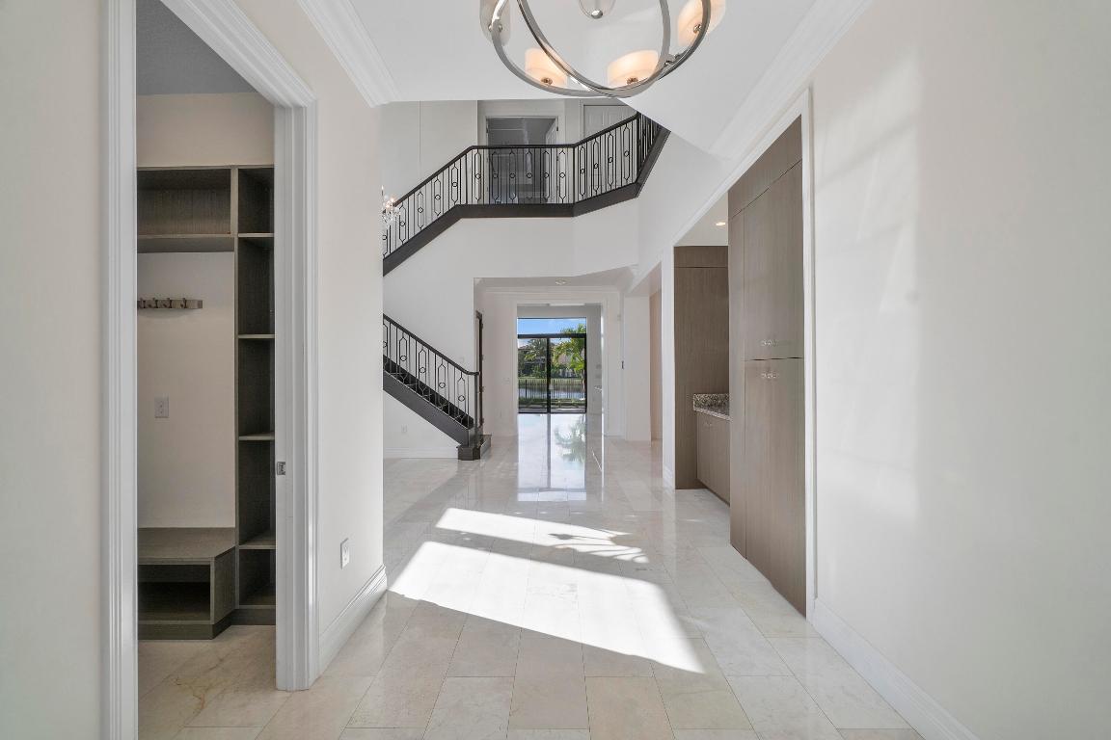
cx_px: 556
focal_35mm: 15
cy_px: 370
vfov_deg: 77.3
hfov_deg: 100.4
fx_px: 463
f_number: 11
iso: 160
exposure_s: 1/80
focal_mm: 10
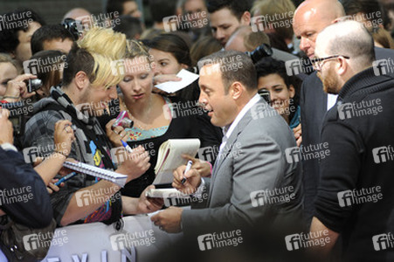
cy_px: 131
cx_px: 197
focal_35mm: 300
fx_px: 3281
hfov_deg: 6.9
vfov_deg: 4.6
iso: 1000
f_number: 6.3
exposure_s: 1/160
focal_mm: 300
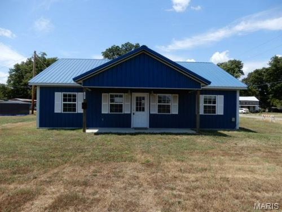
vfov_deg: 56.8
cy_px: 106
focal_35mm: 24
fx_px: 196
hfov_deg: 71.6
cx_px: 141
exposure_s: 1/800
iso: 80
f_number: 4
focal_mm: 4.3
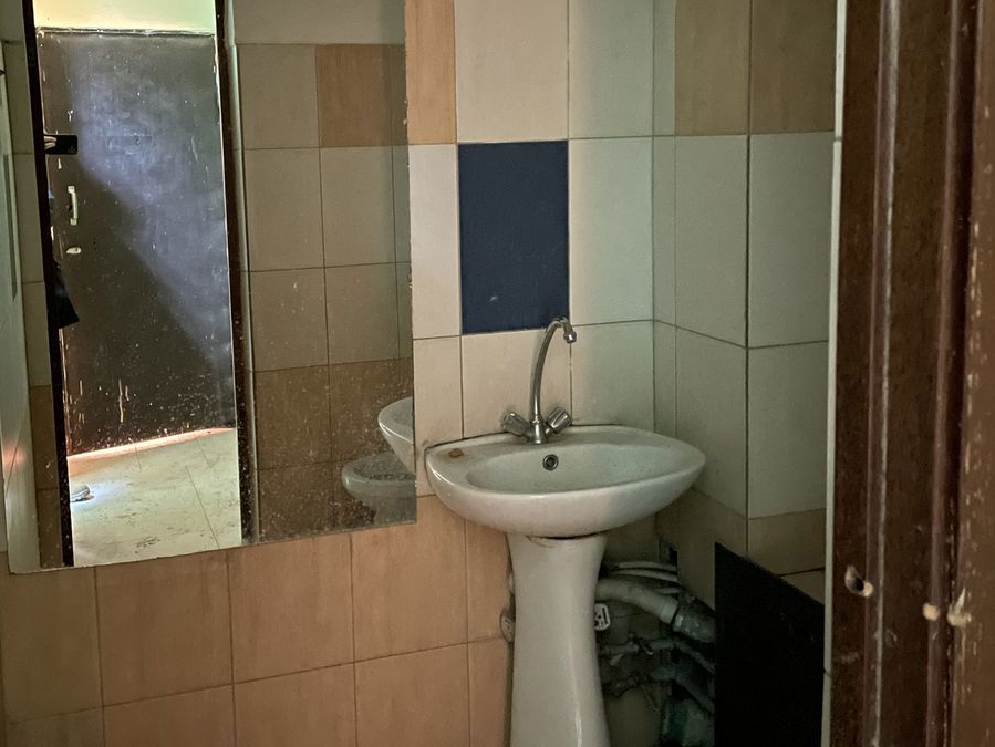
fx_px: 1064
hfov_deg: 49.8
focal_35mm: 37
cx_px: 397
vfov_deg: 38.4
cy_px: 269
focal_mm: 4.2
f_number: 1.6
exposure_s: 1/8
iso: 1600
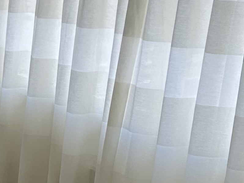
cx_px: -175
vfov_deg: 11.2
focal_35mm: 131
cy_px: 193
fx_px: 923
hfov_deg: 13.7
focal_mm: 5.7
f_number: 1.5
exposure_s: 1/179
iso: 40
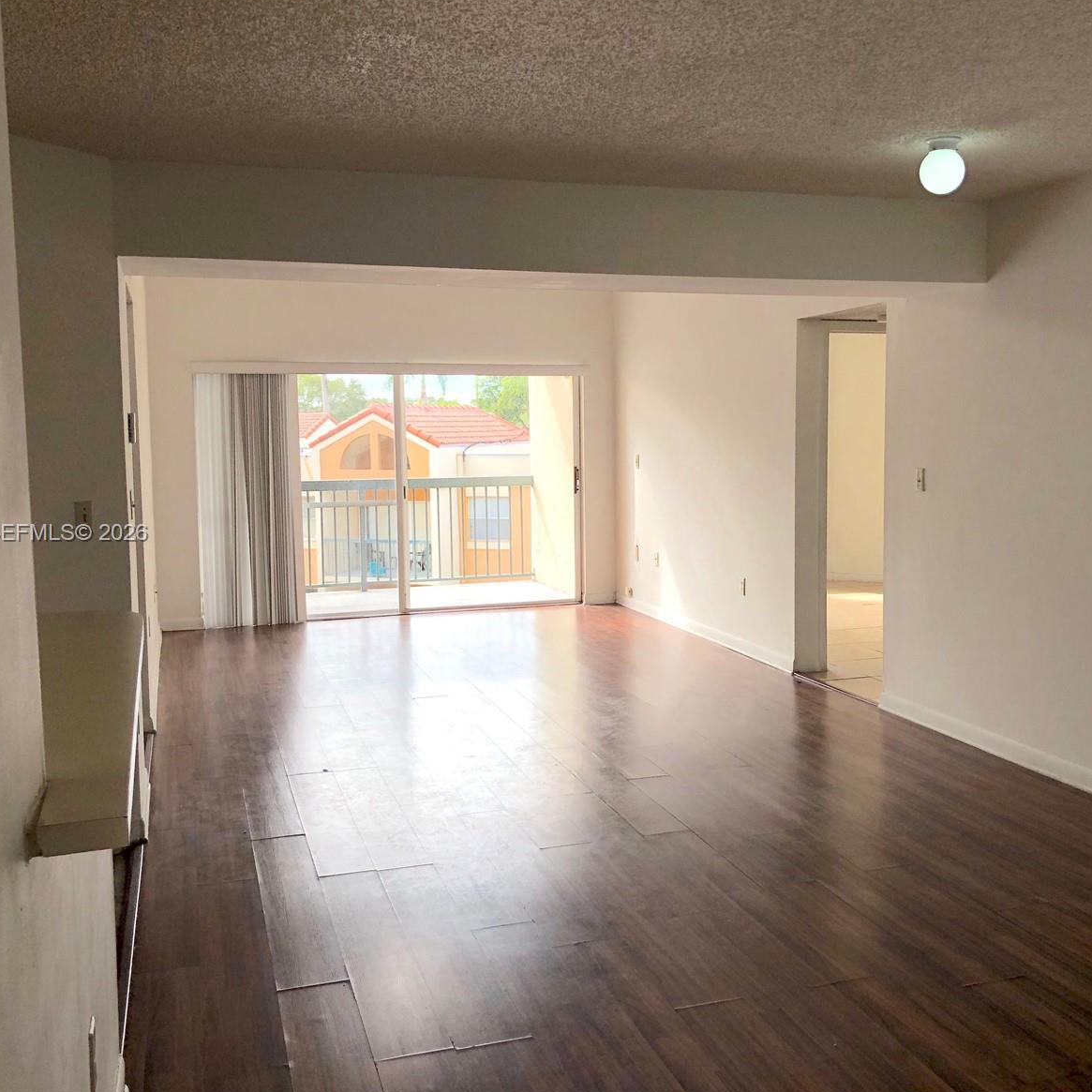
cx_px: 606
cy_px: 534
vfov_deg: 48.4
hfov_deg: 48.4
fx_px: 1213
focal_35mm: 34
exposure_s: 1/382
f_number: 1.8
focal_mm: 4
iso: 20
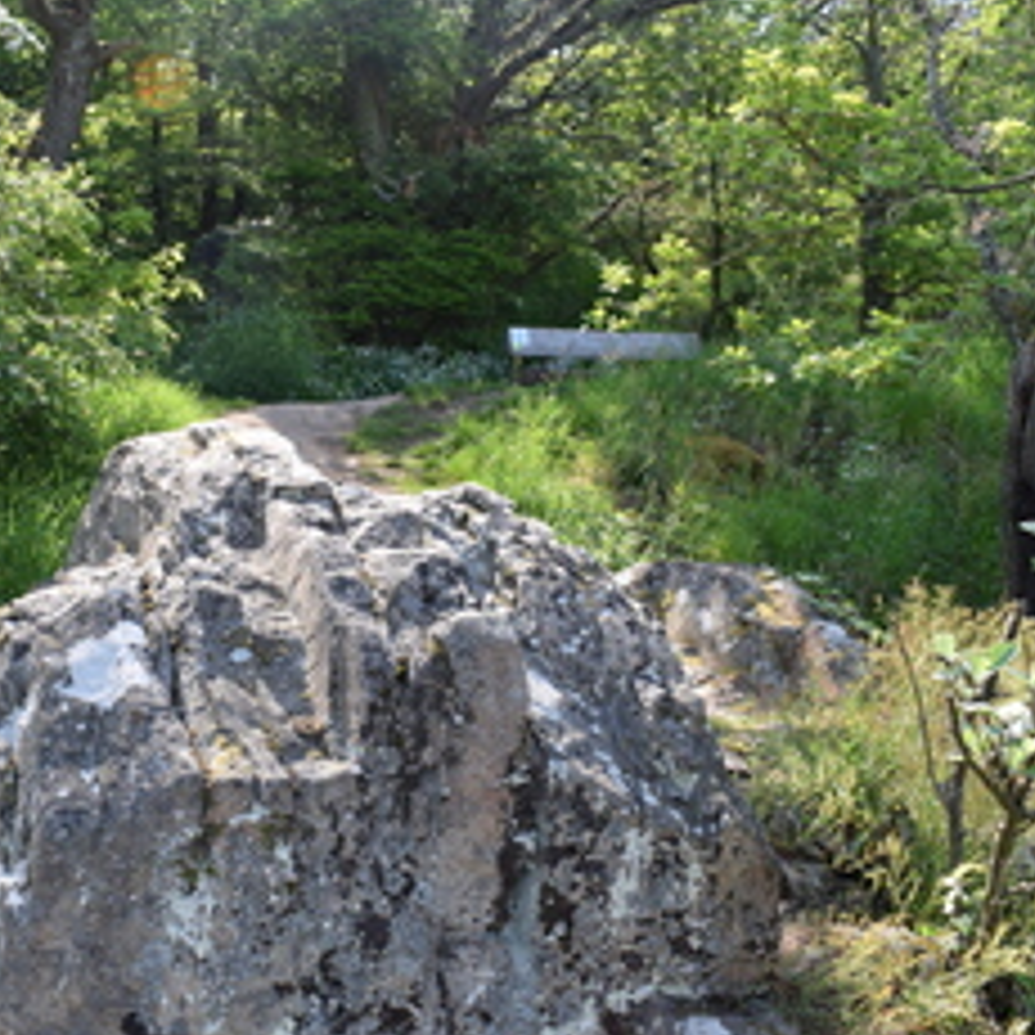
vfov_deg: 41.8
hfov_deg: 41.3
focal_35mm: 40
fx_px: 1353
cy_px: 544
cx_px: 335
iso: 400
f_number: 8
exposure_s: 1/250
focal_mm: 18
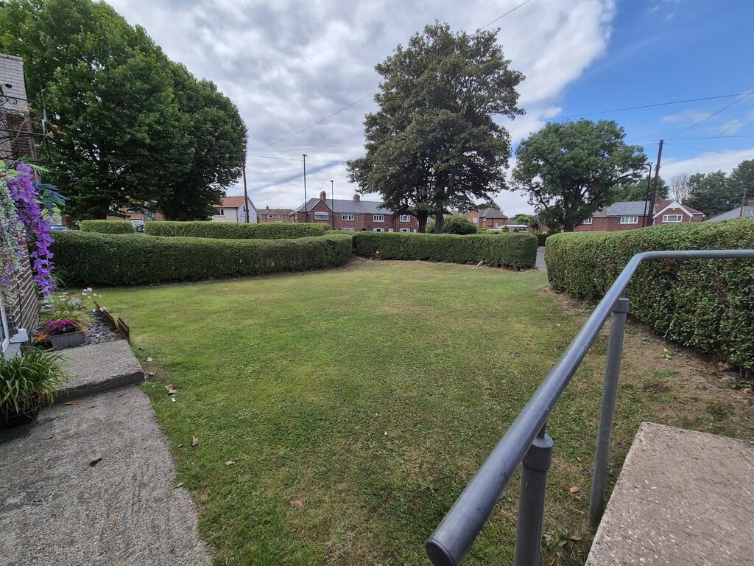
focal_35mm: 13
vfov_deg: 89.9
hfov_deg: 106.2
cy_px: 283
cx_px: 377
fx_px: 283
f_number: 2.2
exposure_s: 1/1748
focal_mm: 2.2
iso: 50
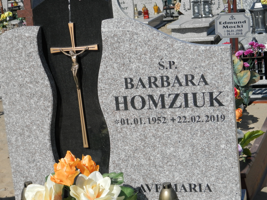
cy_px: 100
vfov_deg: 18.0
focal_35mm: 82
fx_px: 632
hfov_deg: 23.8
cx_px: 134
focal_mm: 14.6
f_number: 11.9
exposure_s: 1/200
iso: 125
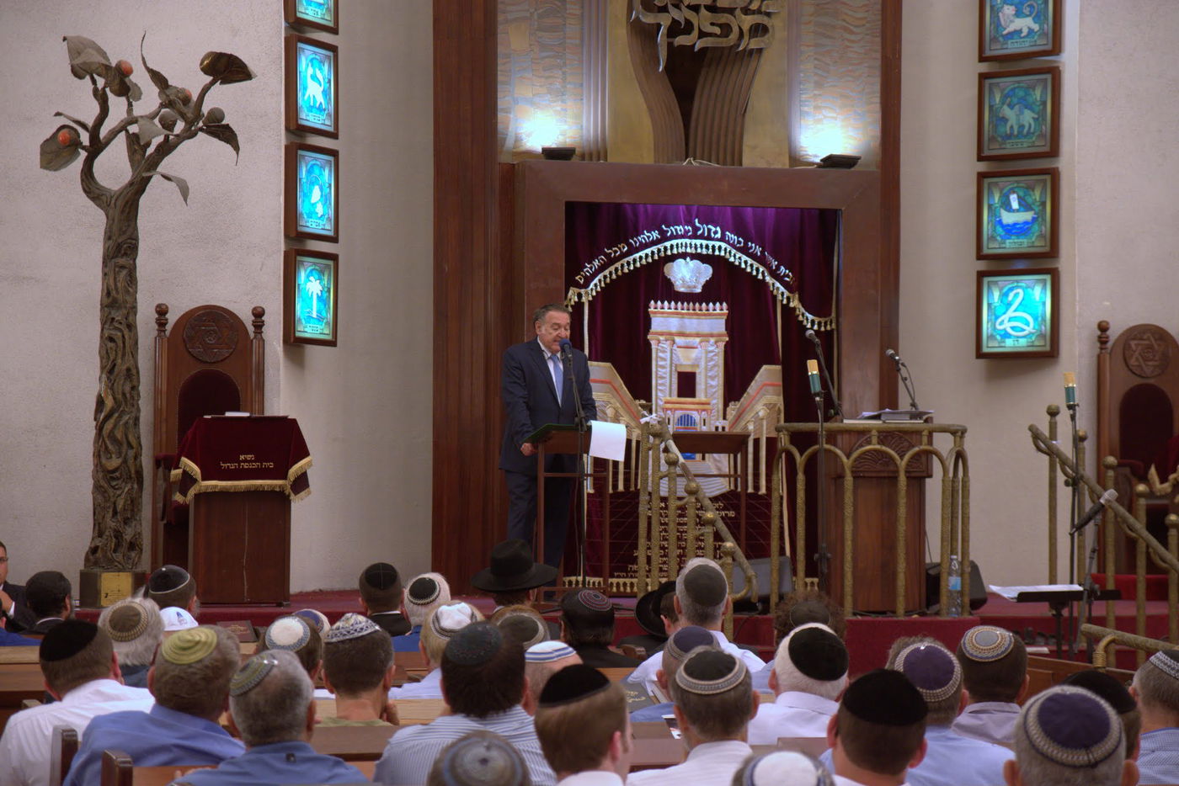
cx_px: 590
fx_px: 3439
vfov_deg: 13.0
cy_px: 393
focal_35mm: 105
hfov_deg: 19.5
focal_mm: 70
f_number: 4
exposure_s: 1/30
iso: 1600
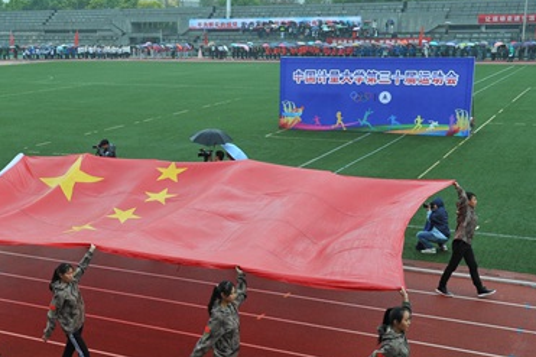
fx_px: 818
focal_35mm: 55
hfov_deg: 35.8
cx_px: 168
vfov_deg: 24.5
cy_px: 216
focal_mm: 34
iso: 640
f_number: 5
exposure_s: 1/125
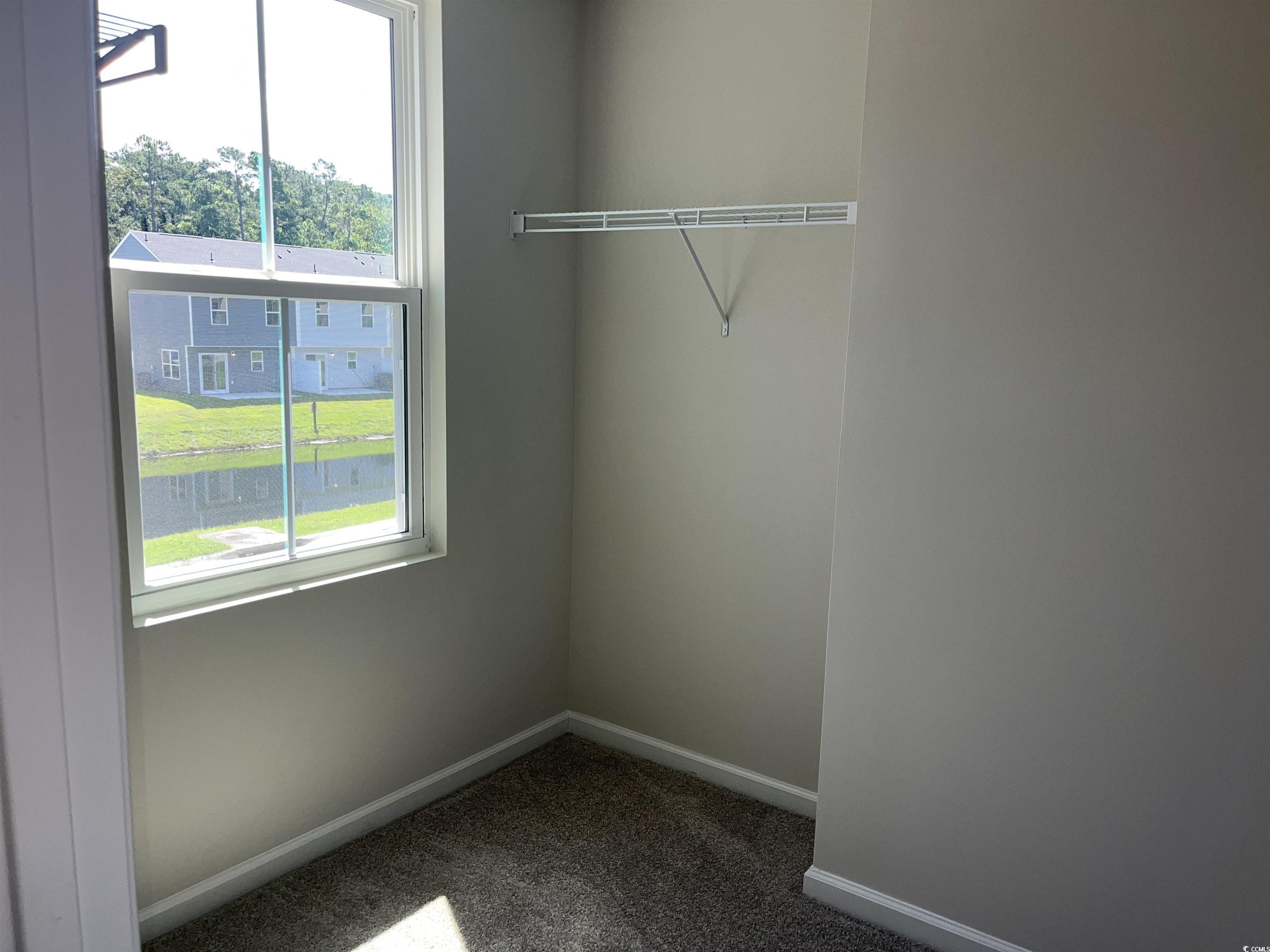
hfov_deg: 67.3
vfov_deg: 53.1
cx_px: 635
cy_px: 476
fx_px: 954
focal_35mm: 26
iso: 32
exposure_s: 1/289
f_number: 1.6
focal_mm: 5.1
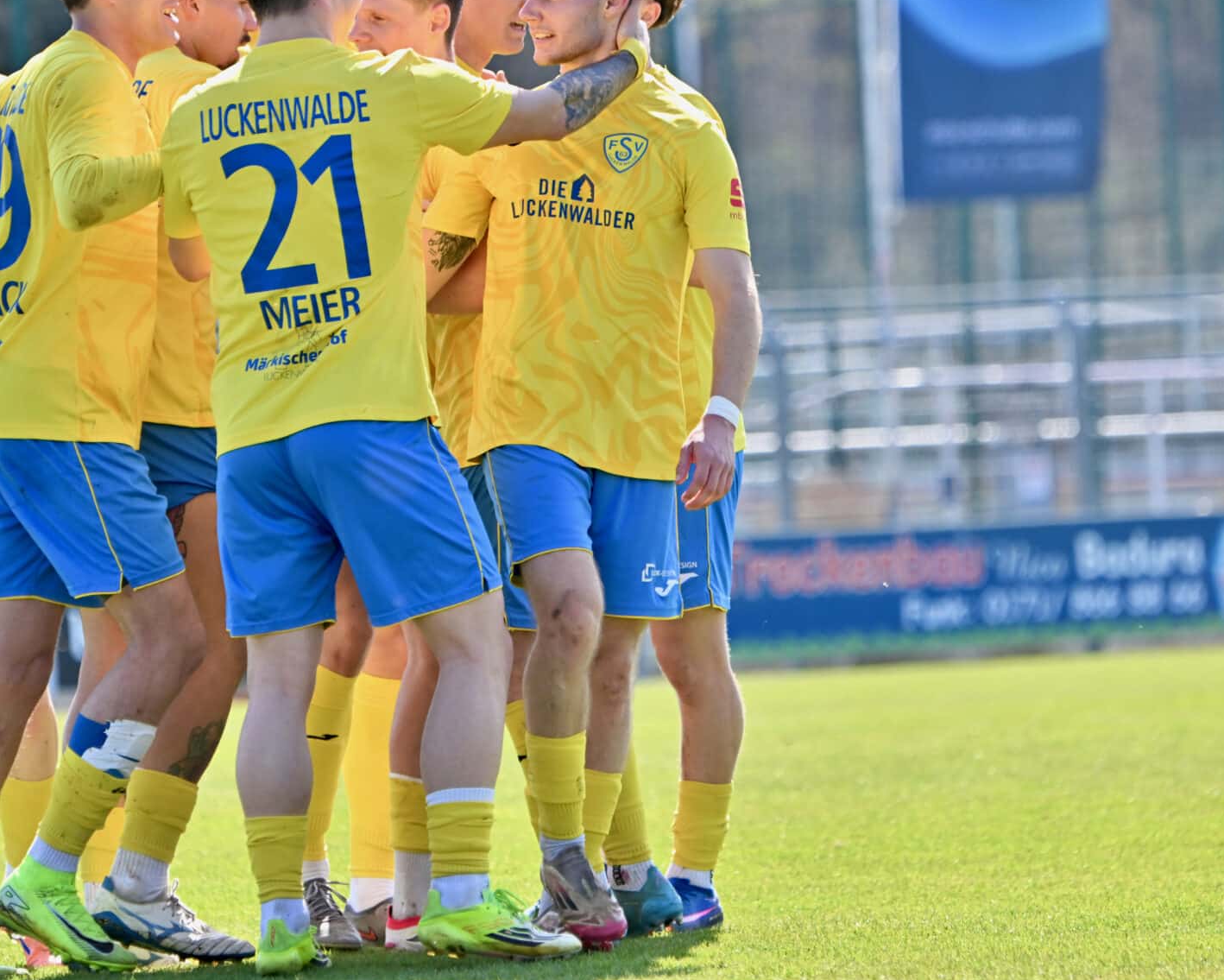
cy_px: 404
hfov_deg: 4.9
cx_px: 565
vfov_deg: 3.9
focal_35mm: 393
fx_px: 14240
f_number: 5.6
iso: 640
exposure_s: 1/1600
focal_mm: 290
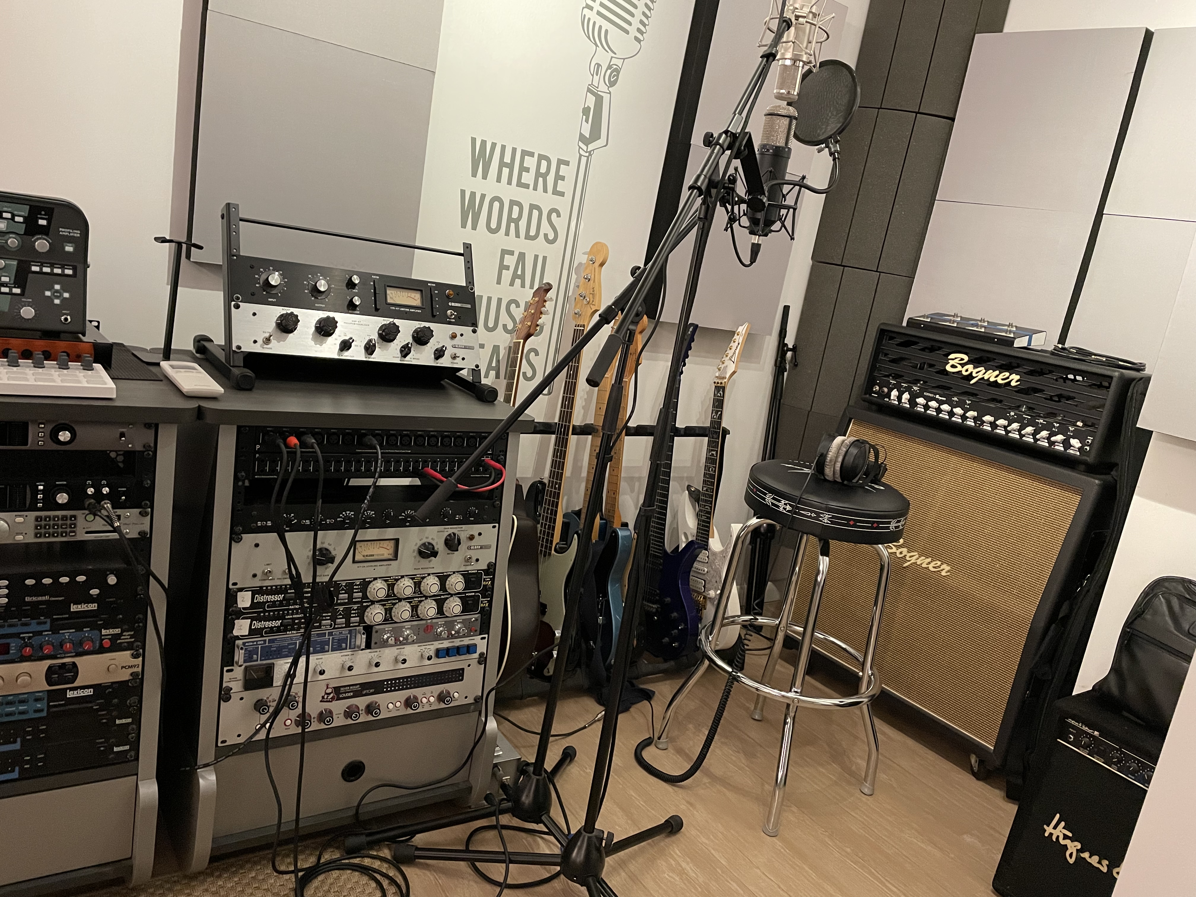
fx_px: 898
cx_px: 598
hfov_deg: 67.3
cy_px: 448
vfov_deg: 53.1
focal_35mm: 26
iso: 640
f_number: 1.6
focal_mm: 4.2
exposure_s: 1/36
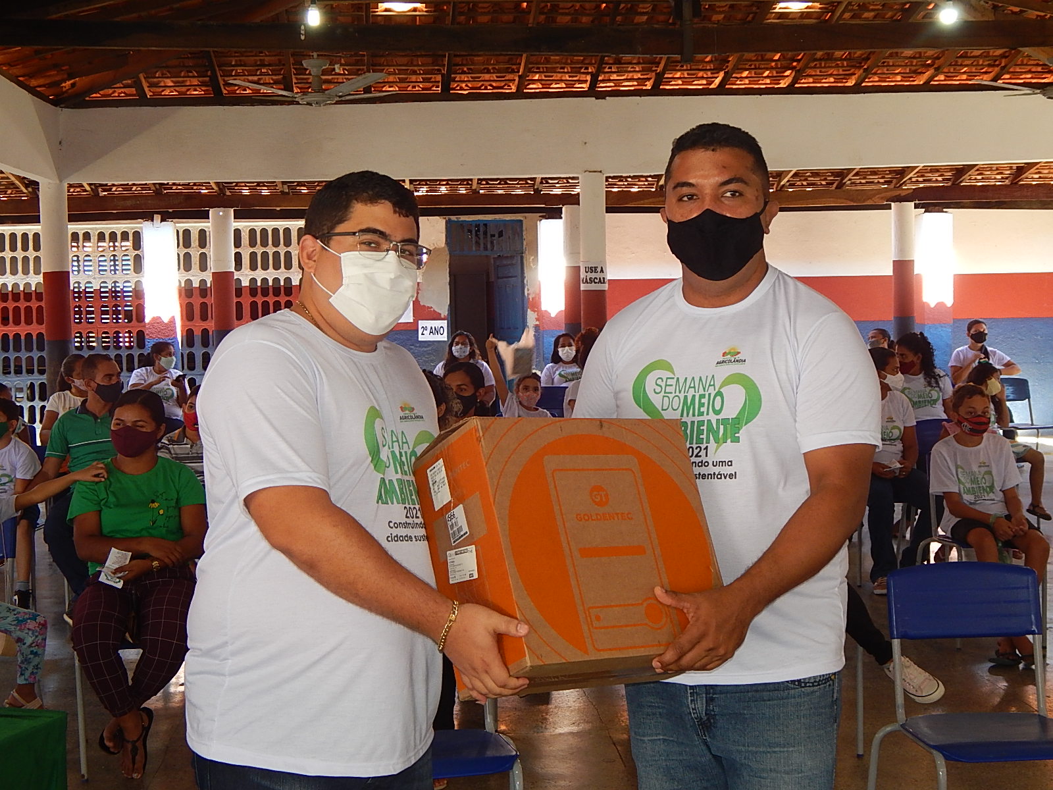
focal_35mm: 55
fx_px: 1673
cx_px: 526
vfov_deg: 26.6
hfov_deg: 34.9
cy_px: 395
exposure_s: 1/30
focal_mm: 9.7
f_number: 3.8
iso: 200
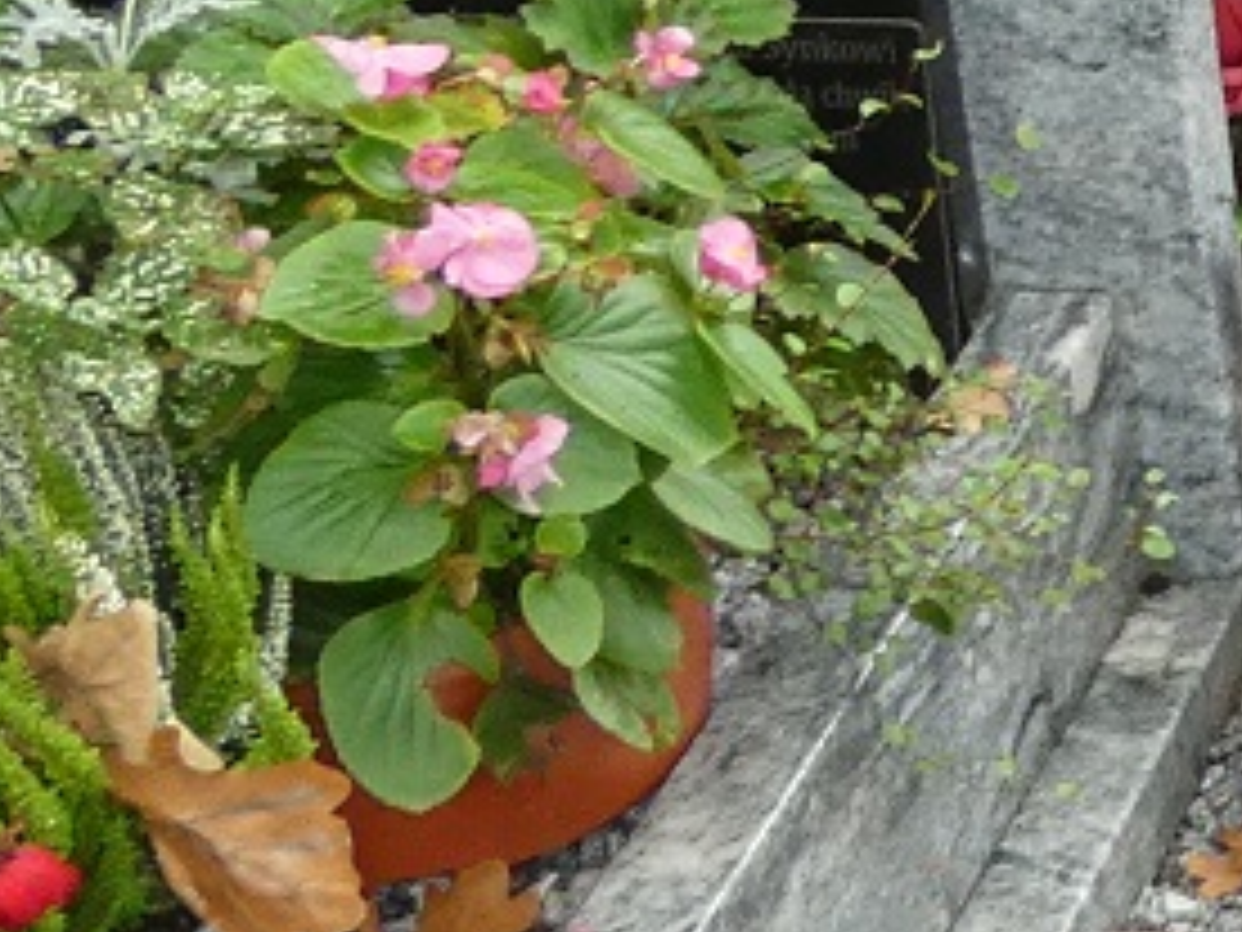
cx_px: 3060
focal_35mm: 139
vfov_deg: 10.6
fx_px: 4987
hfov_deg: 11.5
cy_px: -59
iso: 200
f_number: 3.3
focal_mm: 4.3
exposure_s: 1/60
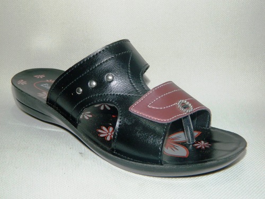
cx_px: 132
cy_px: 100
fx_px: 360
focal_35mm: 47
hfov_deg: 40.4
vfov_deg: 30.9
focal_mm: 8.4
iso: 200
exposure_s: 1/50
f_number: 10.2
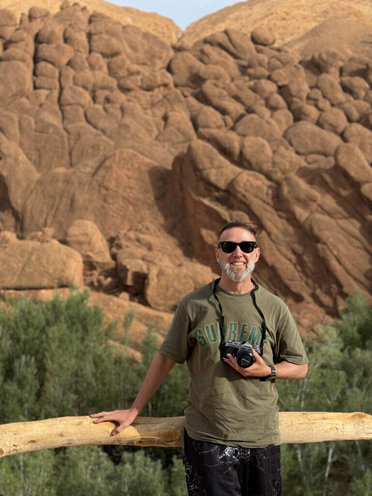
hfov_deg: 30.3
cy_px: 248
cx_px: 186
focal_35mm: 48
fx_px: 688
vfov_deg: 39.7
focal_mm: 6.76
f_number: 1.78
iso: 64
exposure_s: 1/1923
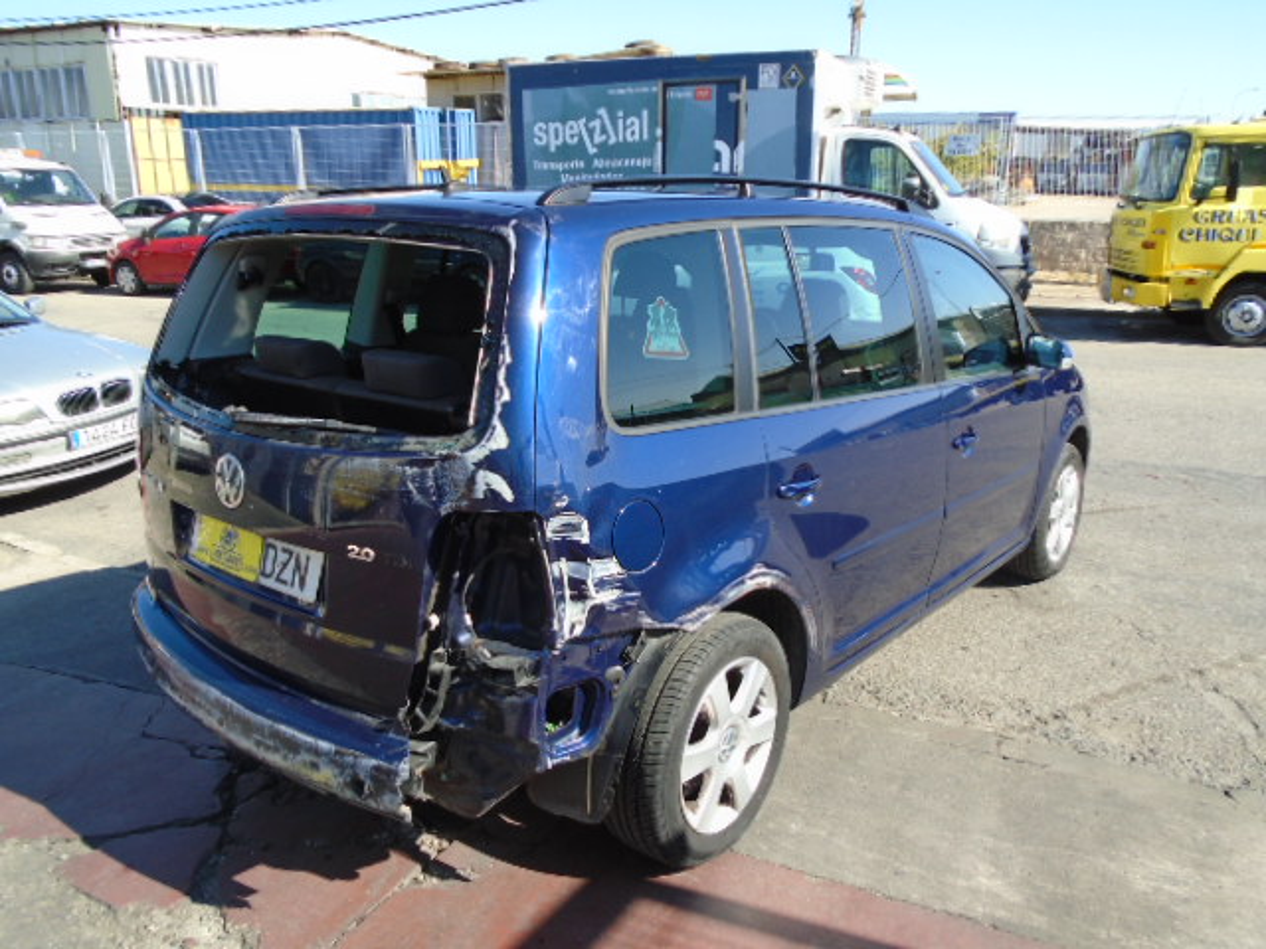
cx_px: 633
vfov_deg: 53.1
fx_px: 951
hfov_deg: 67.3
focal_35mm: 26
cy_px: 474
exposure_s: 1/500
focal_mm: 4.6
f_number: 3.2
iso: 100
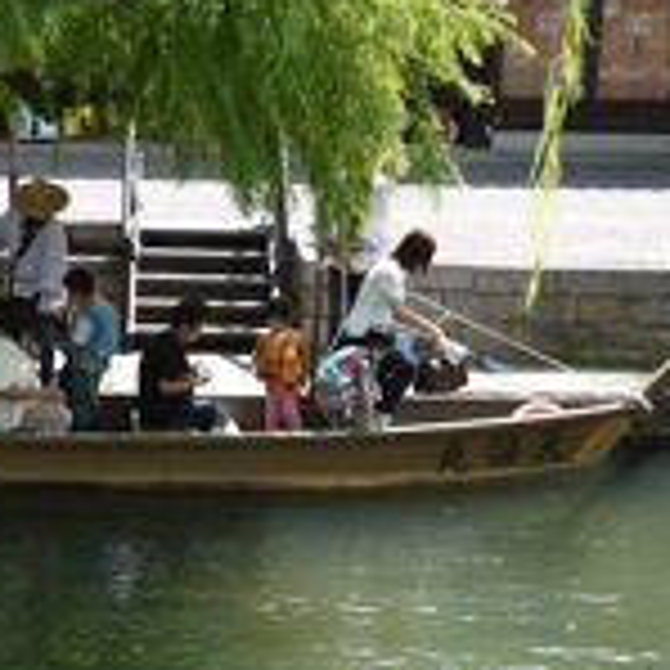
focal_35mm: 73
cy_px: 400
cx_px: 94
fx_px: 1599
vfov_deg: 23.6
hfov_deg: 23.2
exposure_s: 1/320
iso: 100
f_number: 4.5
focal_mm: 14
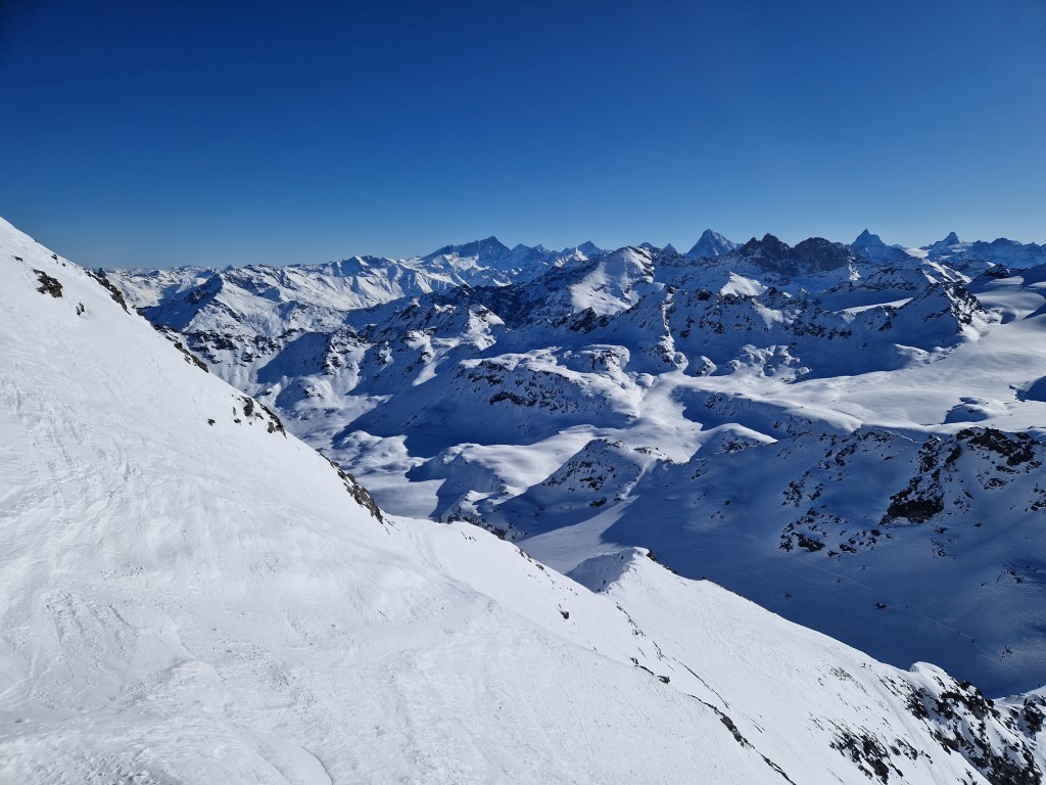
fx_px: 695
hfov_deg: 73.9
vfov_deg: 58.9
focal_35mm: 23
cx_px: 523
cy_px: 392
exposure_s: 1/6016
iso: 50
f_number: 1.8
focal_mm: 5.4
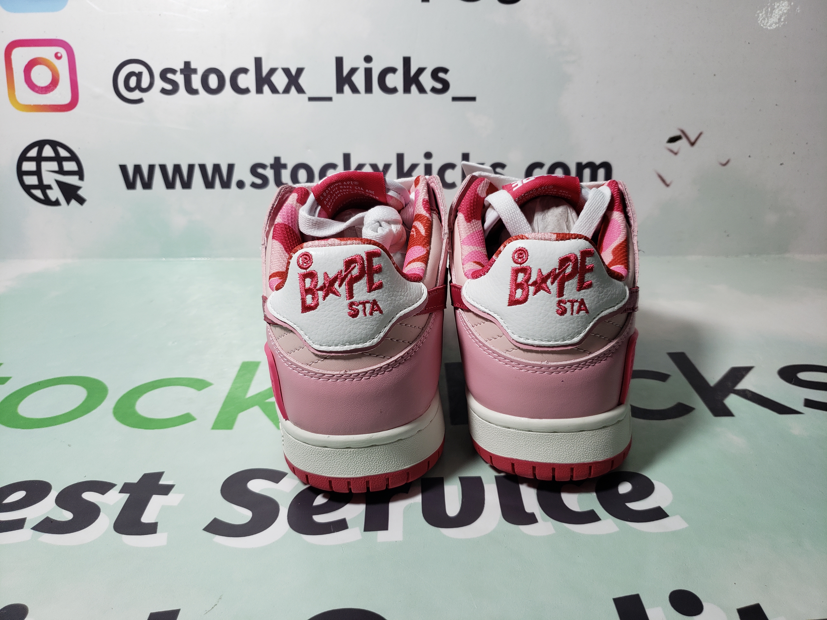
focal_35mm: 26
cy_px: 310
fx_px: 621
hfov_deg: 67.3
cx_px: 414
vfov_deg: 53.1
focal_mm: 4.3
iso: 50
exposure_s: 1/443
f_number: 1.5
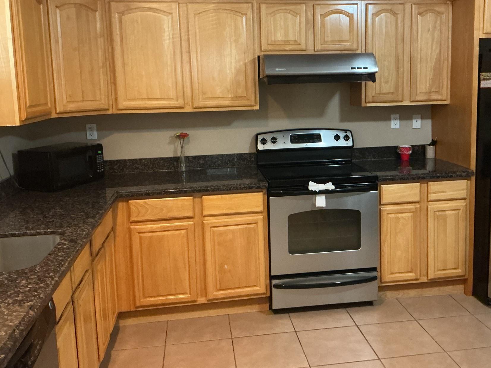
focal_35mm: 36
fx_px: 511
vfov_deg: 39.5
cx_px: 281
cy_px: 146
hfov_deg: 51.2
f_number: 1.8
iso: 500
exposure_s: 1/30
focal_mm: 3
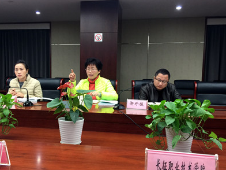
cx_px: 101
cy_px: 100
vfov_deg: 38.5
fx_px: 242
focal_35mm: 37
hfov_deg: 50.1
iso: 32
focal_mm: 4.15
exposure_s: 1/15
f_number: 2.2
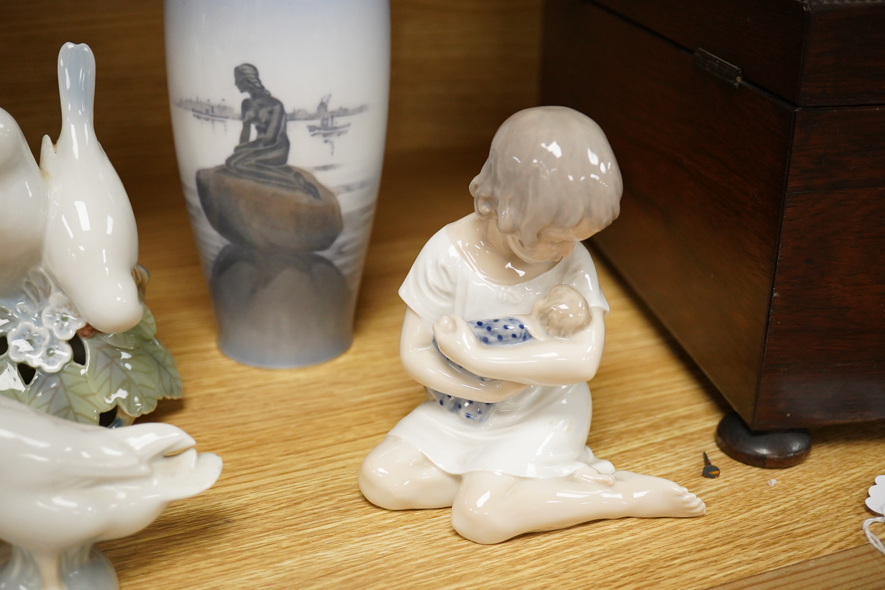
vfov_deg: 29.9
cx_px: 442
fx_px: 1106
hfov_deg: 43.6
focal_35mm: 45
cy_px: 295
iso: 2500
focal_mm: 30
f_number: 6.3
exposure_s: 1/400
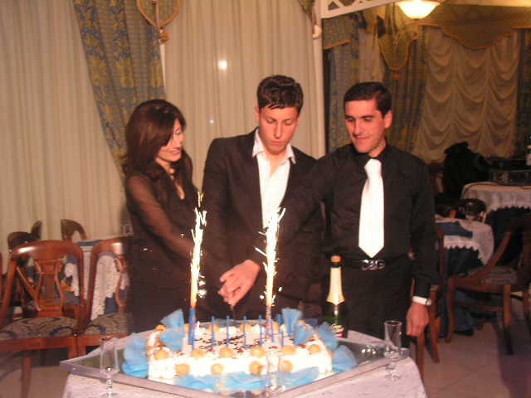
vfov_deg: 30.3
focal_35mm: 48
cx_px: 266
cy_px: 199
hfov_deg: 39.7
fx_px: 736
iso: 125
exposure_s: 1/40
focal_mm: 8.1
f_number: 3.2
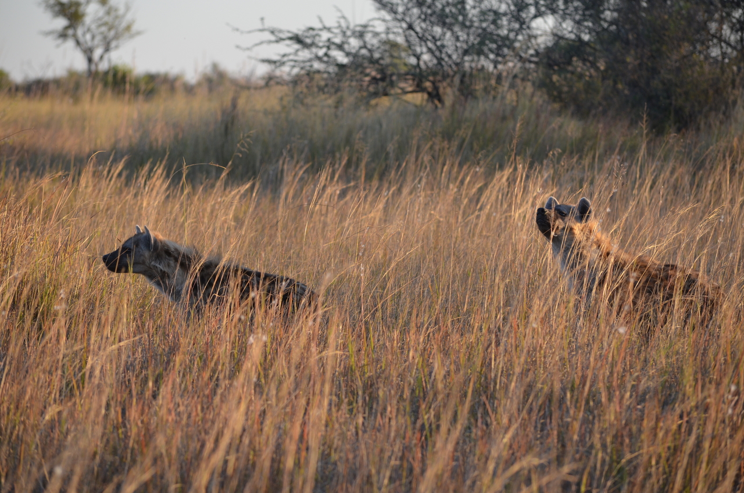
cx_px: 372
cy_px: 246
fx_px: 4795
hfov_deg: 8.9
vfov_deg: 5.9
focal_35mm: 232
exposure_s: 1/500
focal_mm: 155
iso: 400
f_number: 5.6
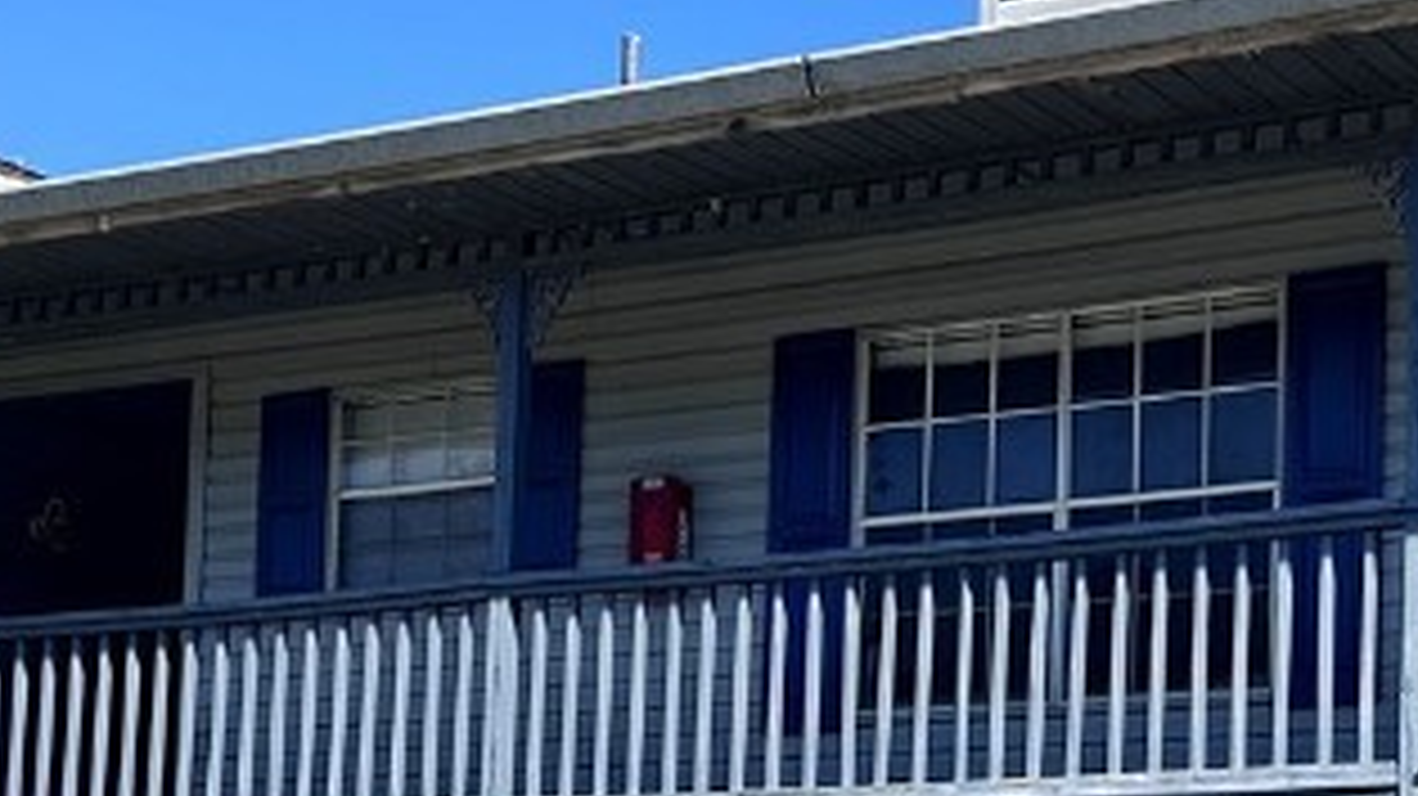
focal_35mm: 85
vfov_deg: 13.9
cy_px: 845
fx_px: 3195
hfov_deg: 24.9
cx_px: 945
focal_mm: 6.86
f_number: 1.78
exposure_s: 1/3356
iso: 80
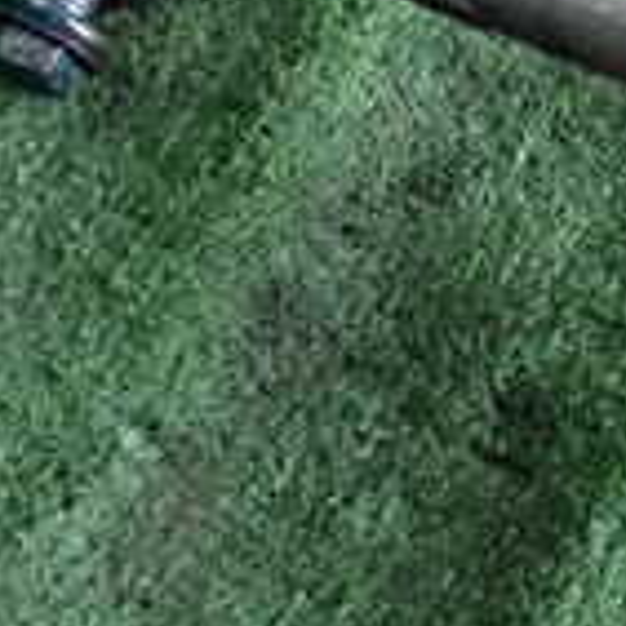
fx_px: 2762
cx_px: 963
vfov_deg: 12.5
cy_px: -173
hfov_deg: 12.3
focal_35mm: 135
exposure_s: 1/125
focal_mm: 6.37
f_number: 2.5
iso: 3200
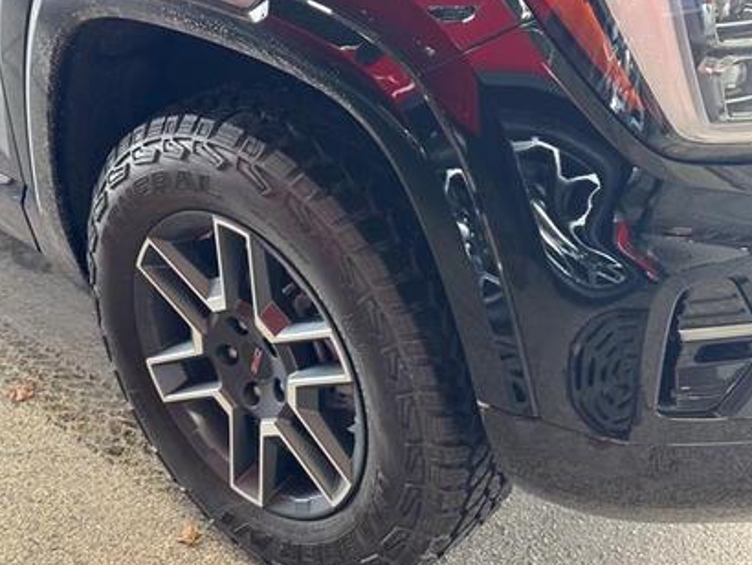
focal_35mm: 59
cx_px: 317
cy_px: 323
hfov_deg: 32.6
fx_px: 1282
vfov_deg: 24.8
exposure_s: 1/60
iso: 125
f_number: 1.78
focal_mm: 6.76
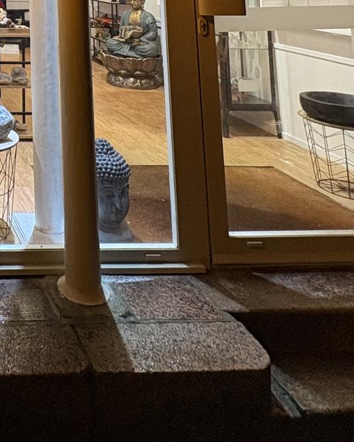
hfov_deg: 29.5
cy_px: -102
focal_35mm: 41
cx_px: -104
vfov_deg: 34.7
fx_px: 537
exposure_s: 1/100
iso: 200
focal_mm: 2.22
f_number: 2.2
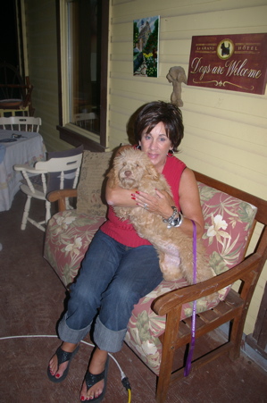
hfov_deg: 43.5
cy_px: 202
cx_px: 134
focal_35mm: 30
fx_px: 335
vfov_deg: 62.0
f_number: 4.5
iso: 400
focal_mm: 20
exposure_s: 1/30
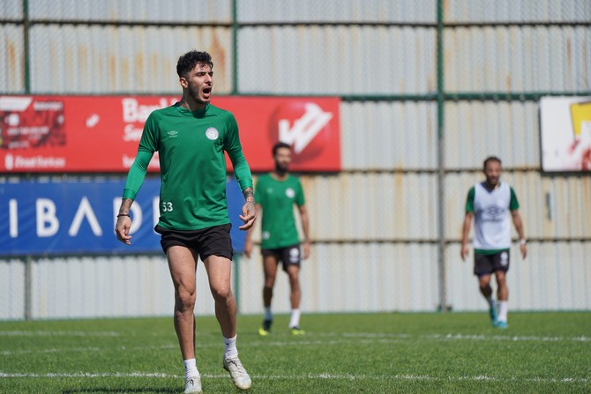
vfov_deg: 3.4
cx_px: 296
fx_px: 6568
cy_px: 197
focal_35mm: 400
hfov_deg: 5.2
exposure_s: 1/800
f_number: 5.6
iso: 100
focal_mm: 400
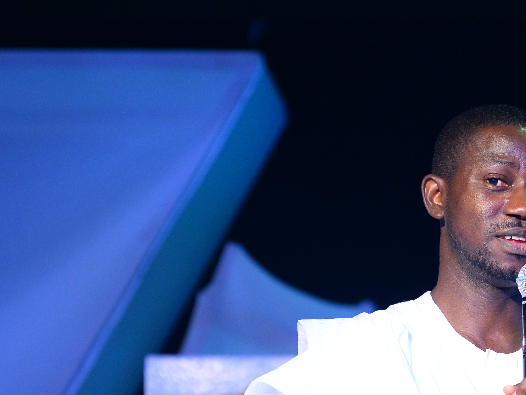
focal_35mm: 399
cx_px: 360
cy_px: 302
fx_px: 6063
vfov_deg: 3.7
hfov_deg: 5.0
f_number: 4
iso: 1600
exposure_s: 1/200
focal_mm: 200
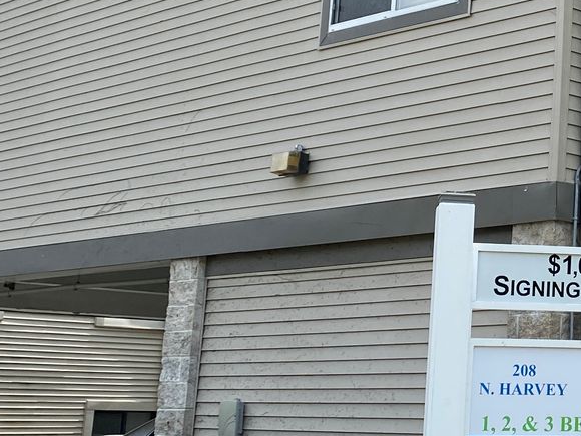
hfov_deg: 21.3
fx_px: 1443
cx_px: 681
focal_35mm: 86
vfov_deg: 16.9
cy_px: 20
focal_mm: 4.25
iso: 32
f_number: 1.8
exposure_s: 1/2358
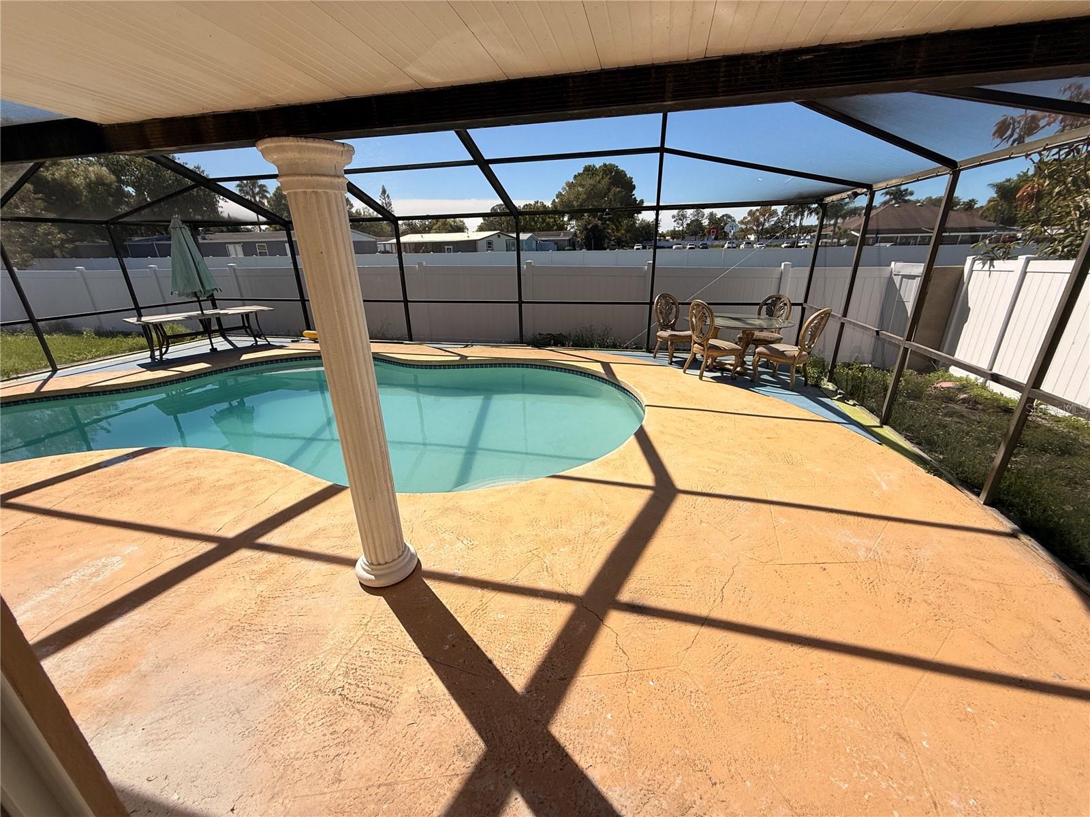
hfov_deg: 102.1
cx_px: 545
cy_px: 408
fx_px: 441
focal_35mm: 14
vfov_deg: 85.7
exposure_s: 1/2237
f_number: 2.2
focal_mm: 2.22
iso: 50
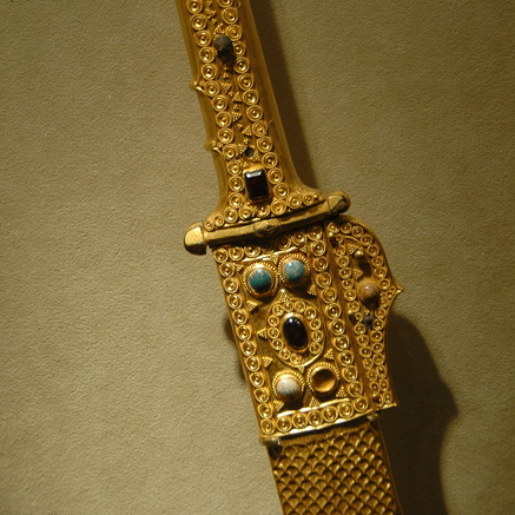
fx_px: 1818
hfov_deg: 16.1
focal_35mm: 108
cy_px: 136
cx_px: 258
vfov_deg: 16.1
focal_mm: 56
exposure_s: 1/30
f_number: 5
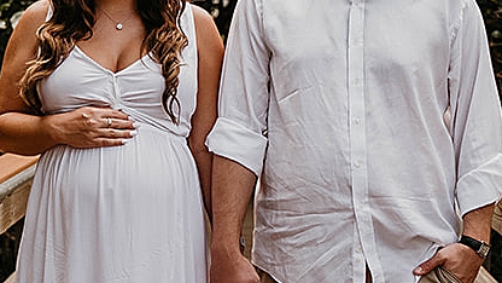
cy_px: 113
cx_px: 276
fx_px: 1717
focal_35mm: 129
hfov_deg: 16.6
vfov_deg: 9.4
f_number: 2.8
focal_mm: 32
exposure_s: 1/200
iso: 125
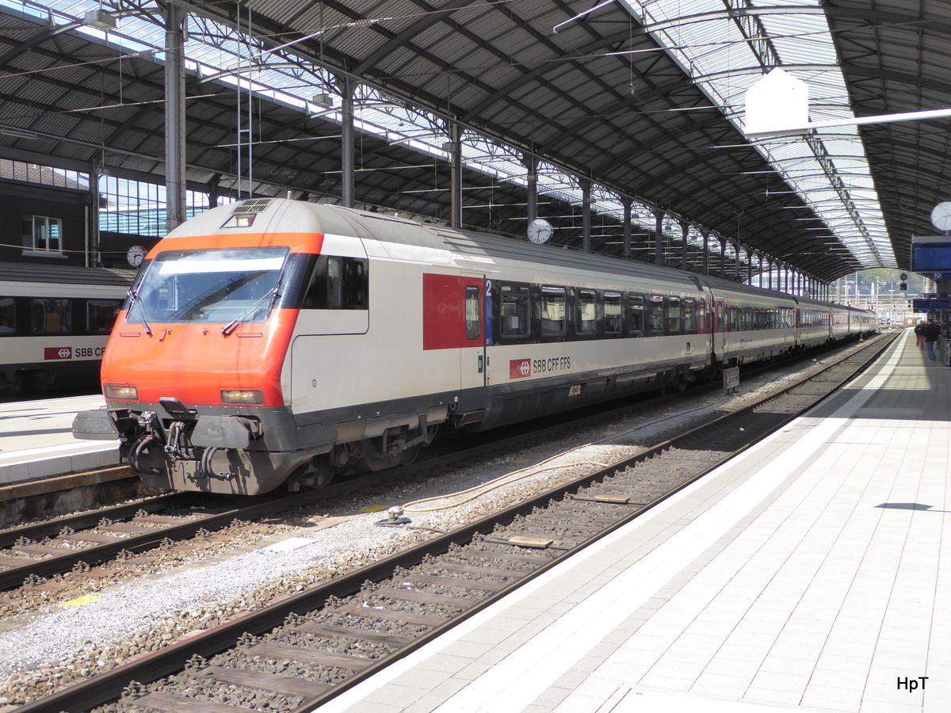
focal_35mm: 39
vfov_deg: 36.8
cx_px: 476
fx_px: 1071
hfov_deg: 47.9
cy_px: 356
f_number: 3.7
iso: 125
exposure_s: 1/250
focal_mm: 6.7
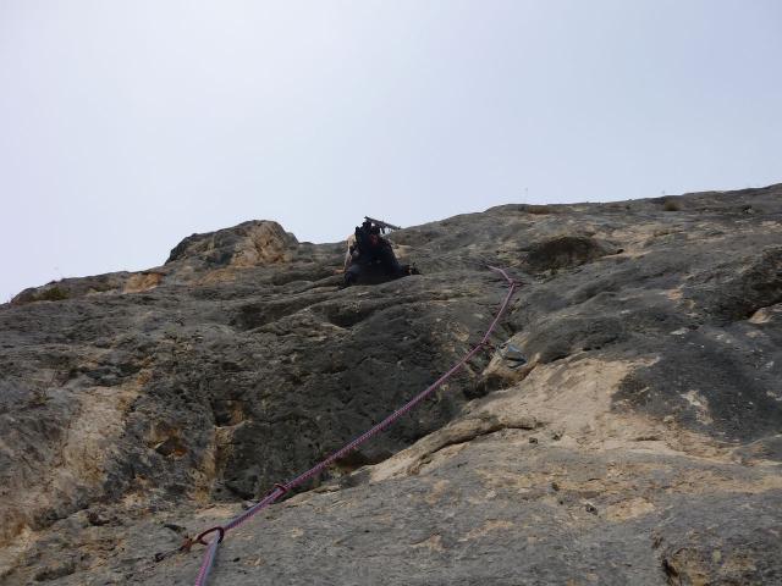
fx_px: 745
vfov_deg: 42.9
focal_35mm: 33
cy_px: 293
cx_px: 391
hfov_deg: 55.4
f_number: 2.8
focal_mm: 5.5
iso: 80
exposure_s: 1/500
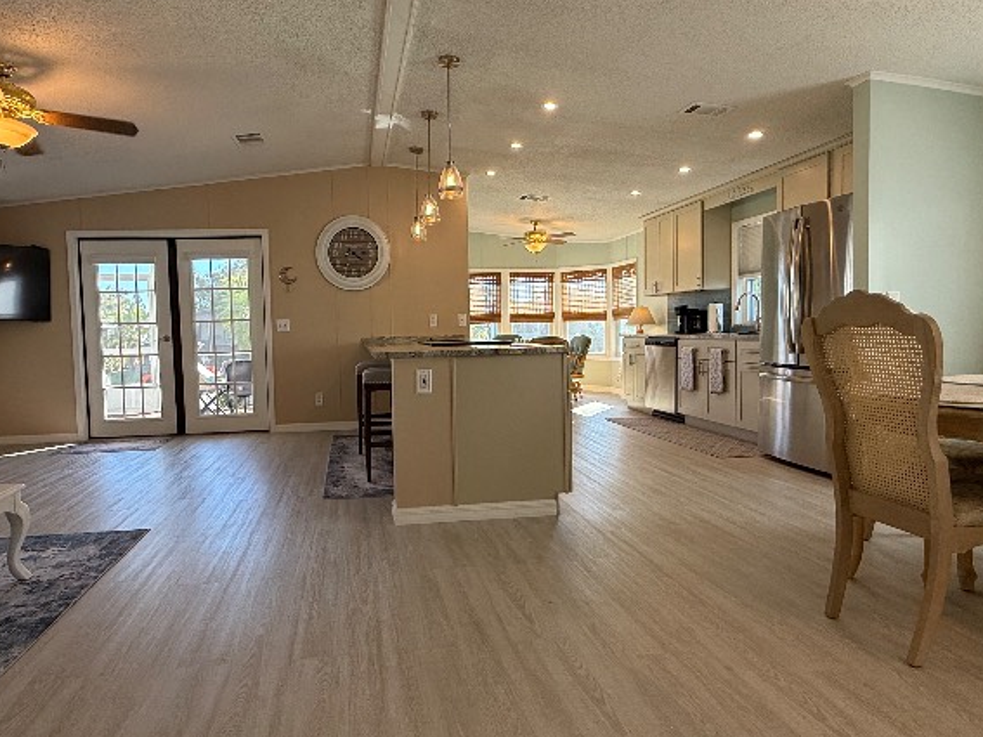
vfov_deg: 63.4
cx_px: 413
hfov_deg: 78.4
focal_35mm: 21
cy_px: 358
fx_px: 596
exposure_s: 1/120
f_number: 2.2
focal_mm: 2.22
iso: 80
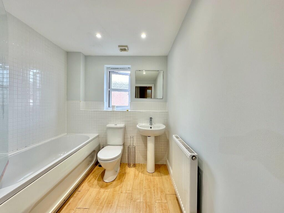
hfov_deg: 102.1
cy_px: 106
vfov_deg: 85.7
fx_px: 115
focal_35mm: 14
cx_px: 142
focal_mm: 2.22
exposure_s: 1/100
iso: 50
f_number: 2.2
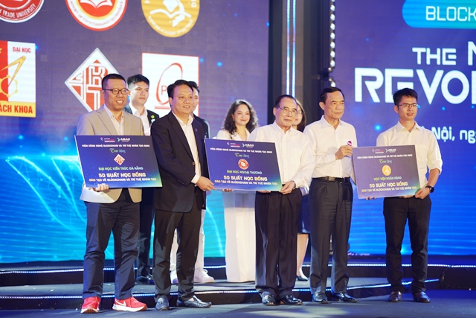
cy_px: 159
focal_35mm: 85
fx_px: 1124
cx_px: 238
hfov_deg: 23.9
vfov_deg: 16.1
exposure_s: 1/125
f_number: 1.6
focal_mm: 85
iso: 125
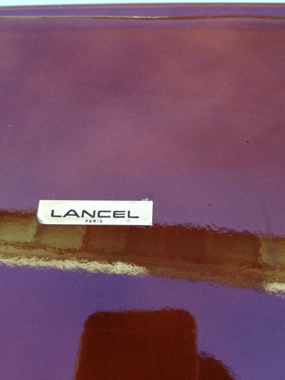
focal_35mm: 31
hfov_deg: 45.4
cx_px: 142
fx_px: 340
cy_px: 190
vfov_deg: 58.4
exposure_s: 1/100
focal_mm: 3.46
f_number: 1.8
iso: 64
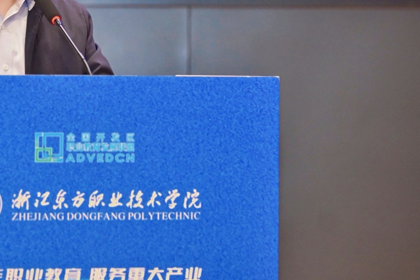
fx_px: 3136
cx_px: 14
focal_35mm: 269
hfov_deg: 7.6
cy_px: 89
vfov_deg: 5.1
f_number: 3.5
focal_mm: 119
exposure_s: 1/161
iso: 800
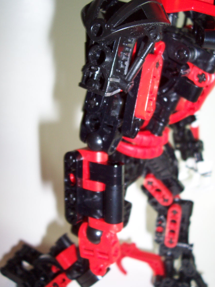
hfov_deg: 37.7
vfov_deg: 49.0
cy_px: 142
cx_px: 105
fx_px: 315
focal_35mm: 38
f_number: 2.8
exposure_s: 1/60
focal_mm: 5.6
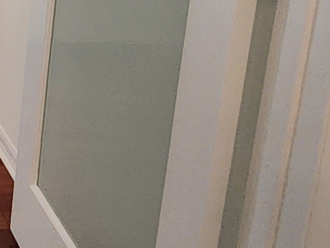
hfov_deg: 24.1
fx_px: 582
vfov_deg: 21.2
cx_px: -180
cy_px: -98
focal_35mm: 61
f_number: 2.2
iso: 250
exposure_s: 1/60
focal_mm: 1.13
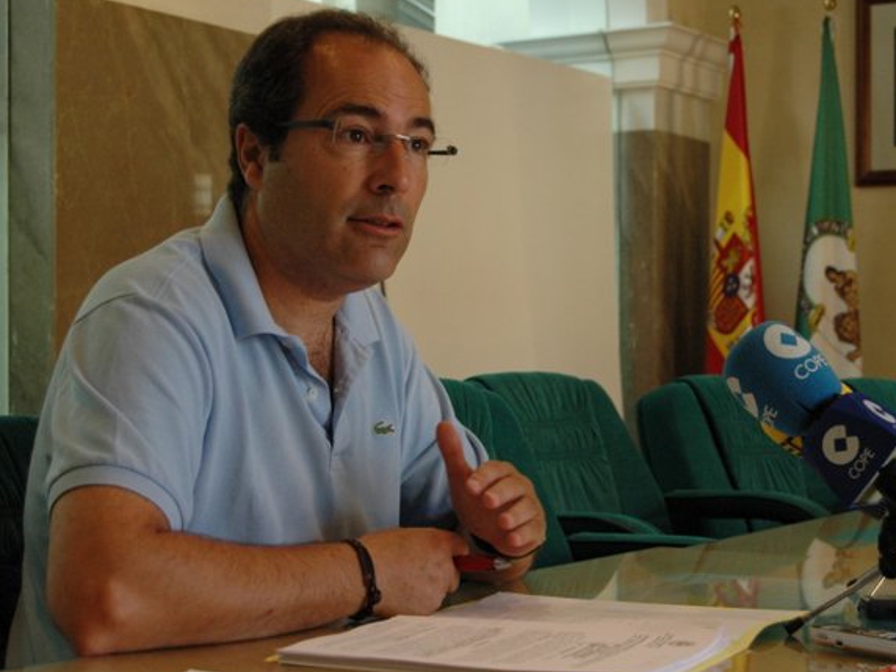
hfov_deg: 26.7
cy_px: 344
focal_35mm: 73
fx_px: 1890
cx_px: 503
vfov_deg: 20.2
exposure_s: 1/125
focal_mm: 42
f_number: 5.6
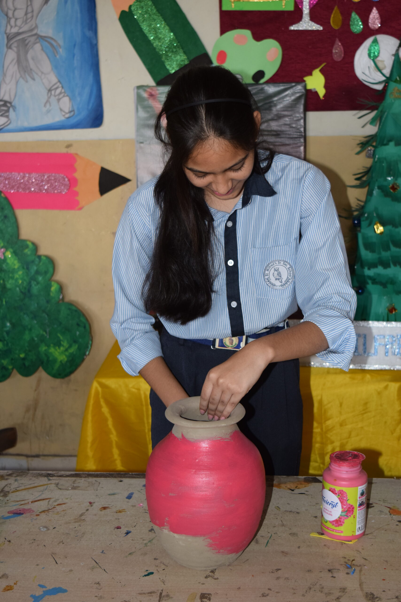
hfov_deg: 25.8
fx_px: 877
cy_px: 301
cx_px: 200
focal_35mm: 52
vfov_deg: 37.8
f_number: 4.5
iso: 900
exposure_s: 1/60
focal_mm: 35
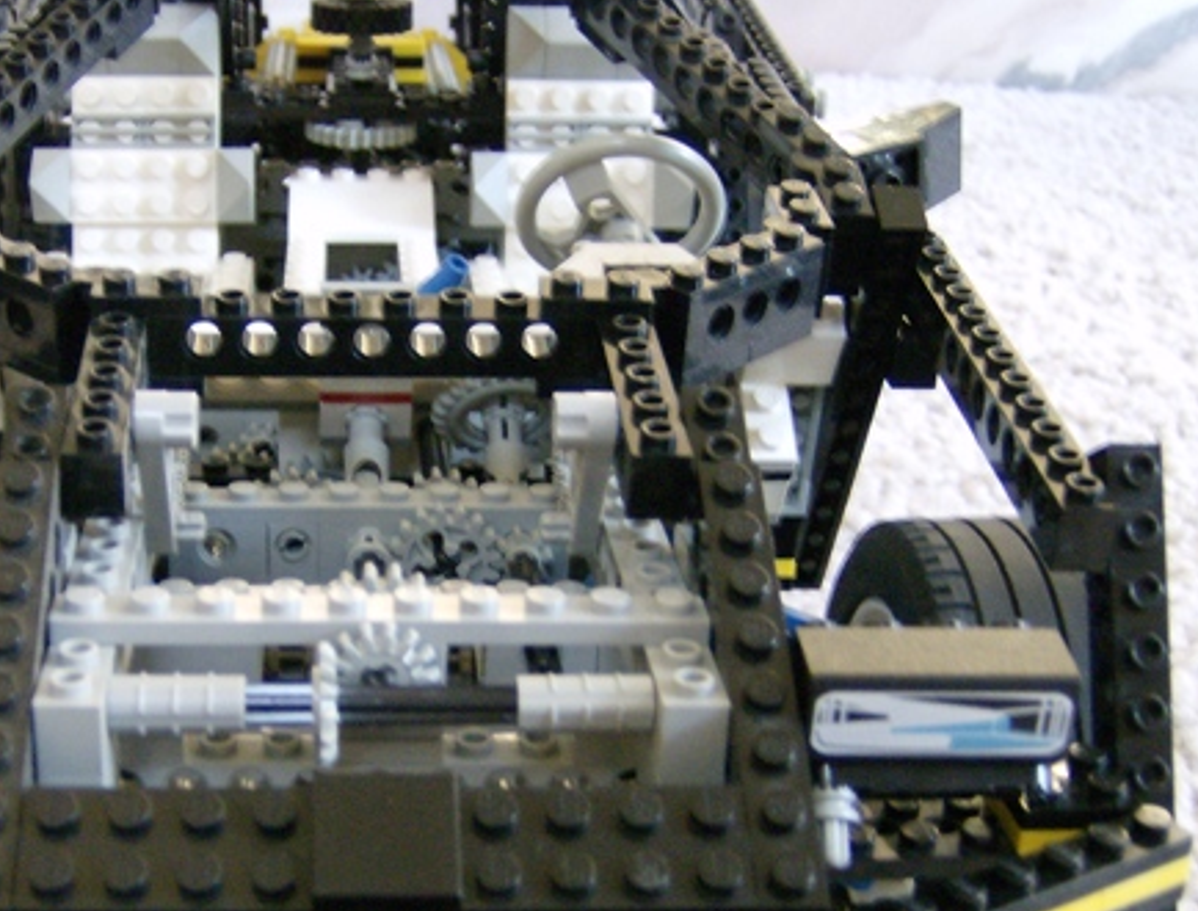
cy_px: 602
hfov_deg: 32.7
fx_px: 2017
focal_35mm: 58
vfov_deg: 25.3
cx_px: 373
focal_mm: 6
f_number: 2.8
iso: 200
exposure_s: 1/8.56
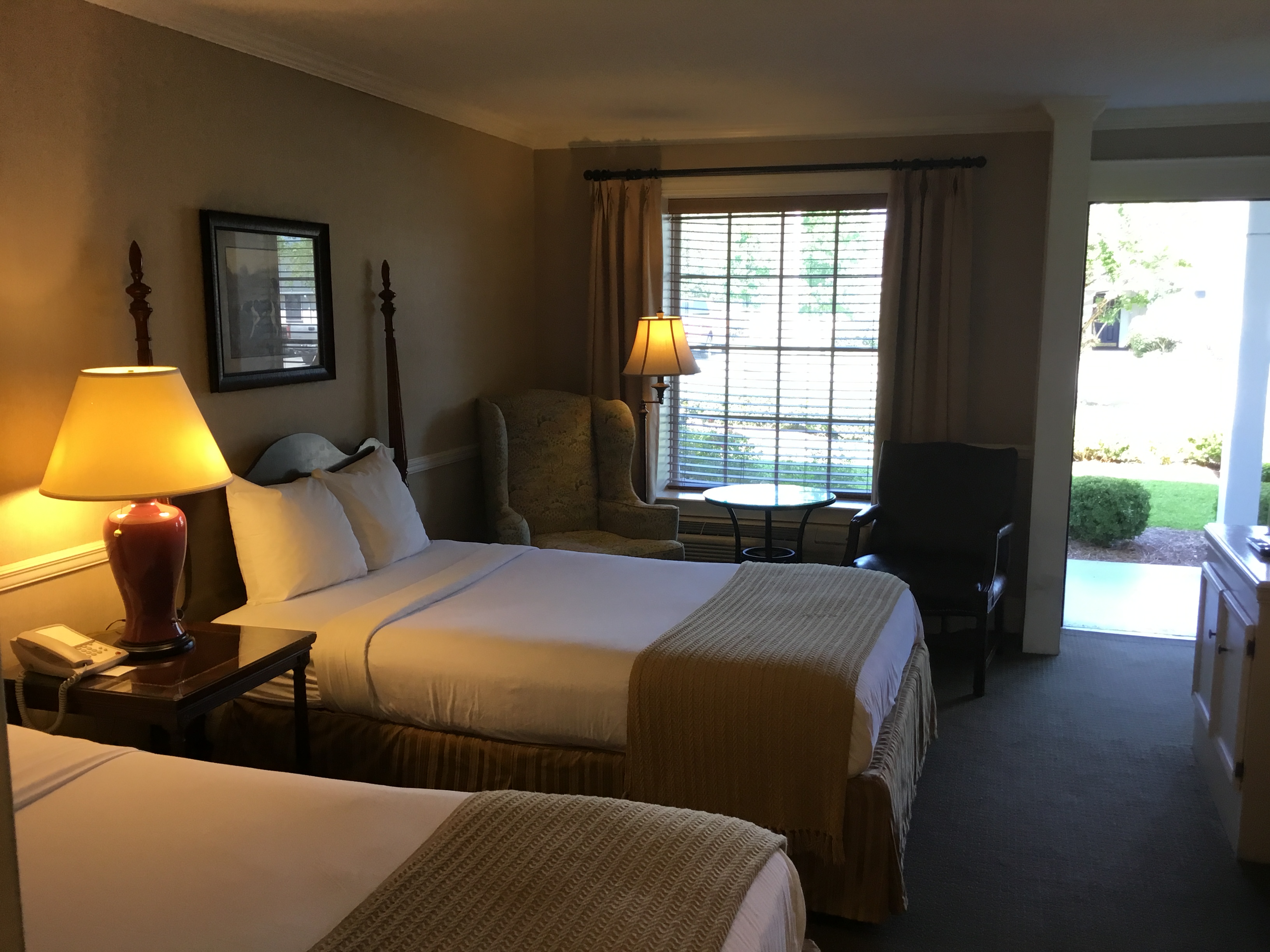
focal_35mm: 31
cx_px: 635
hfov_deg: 58.4
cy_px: 476
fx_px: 1137
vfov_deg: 45.4
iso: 32
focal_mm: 3.3
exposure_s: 1/40
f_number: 2.4
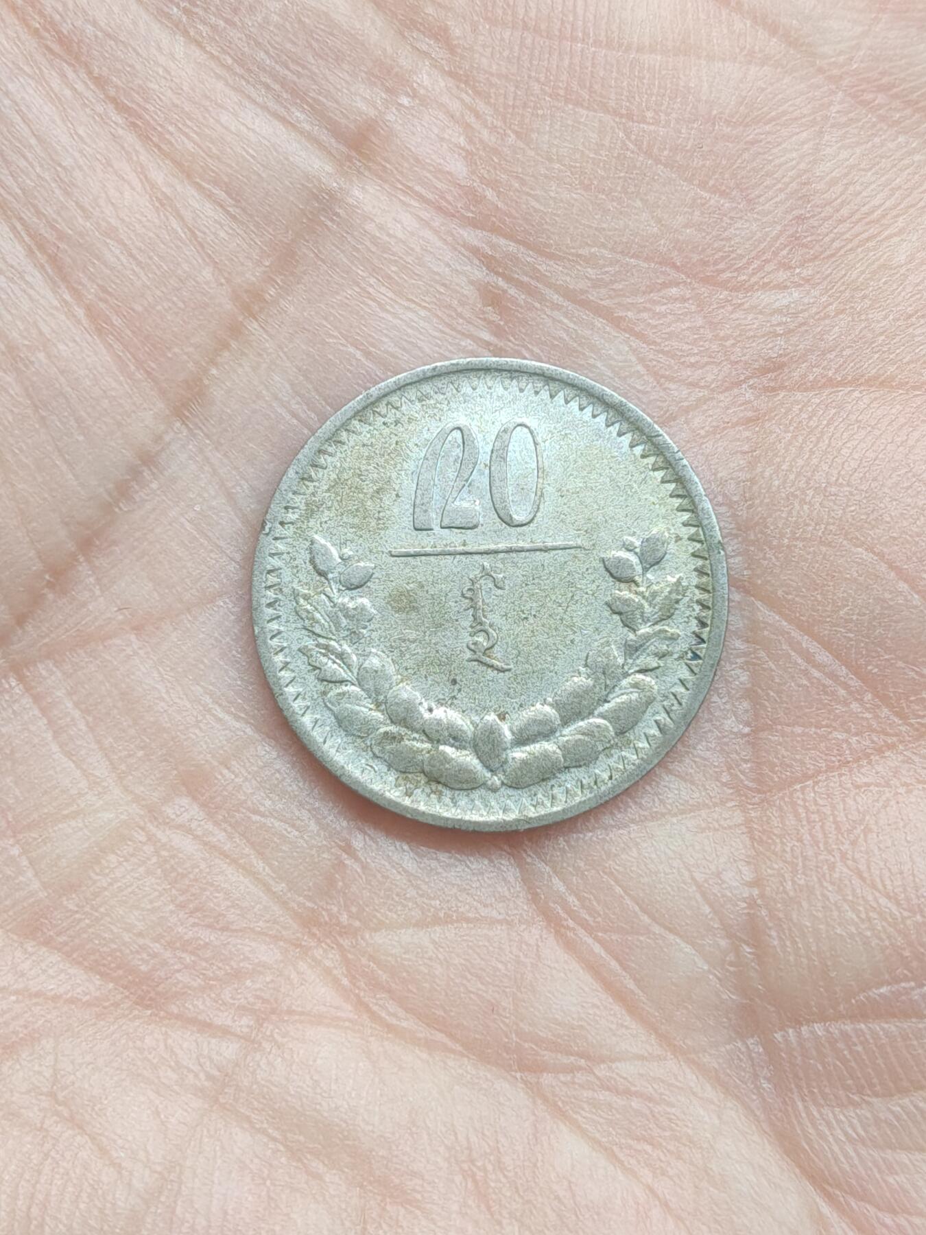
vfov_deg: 37.5
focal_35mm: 51
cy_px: 618
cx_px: 463
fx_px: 1819
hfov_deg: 28.6
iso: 846
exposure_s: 1/50
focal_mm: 4.84
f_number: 1.88
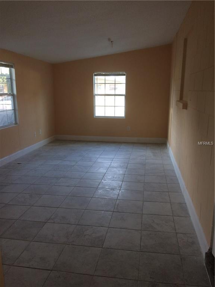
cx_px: 108
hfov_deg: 48.2
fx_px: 240
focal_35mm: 29
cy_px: 144
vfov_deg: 61.7
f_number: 2.2
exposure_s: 1/30
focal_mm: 4.15
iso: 50
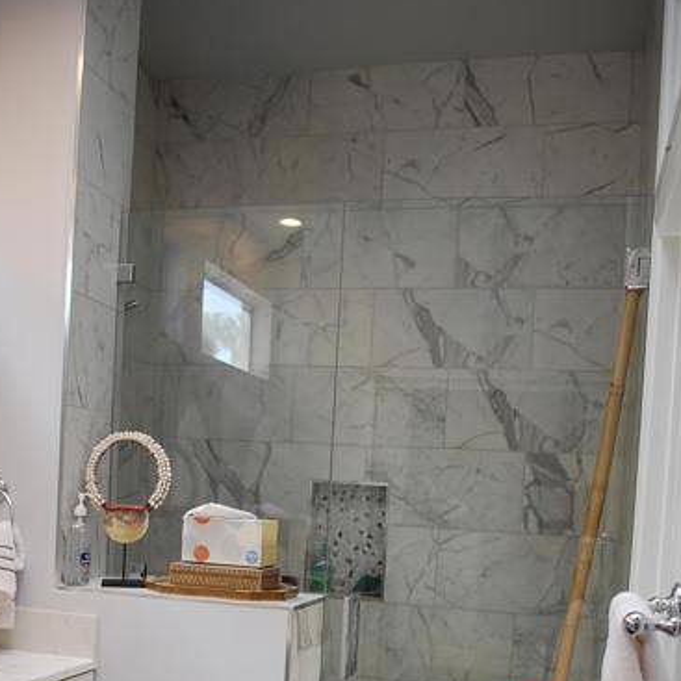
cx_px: 310
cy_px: 555
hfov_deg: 41.8
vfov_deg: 40.0
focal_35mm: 40
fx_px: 890
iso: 200
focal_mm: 18
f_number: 3.5
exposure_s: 1/50
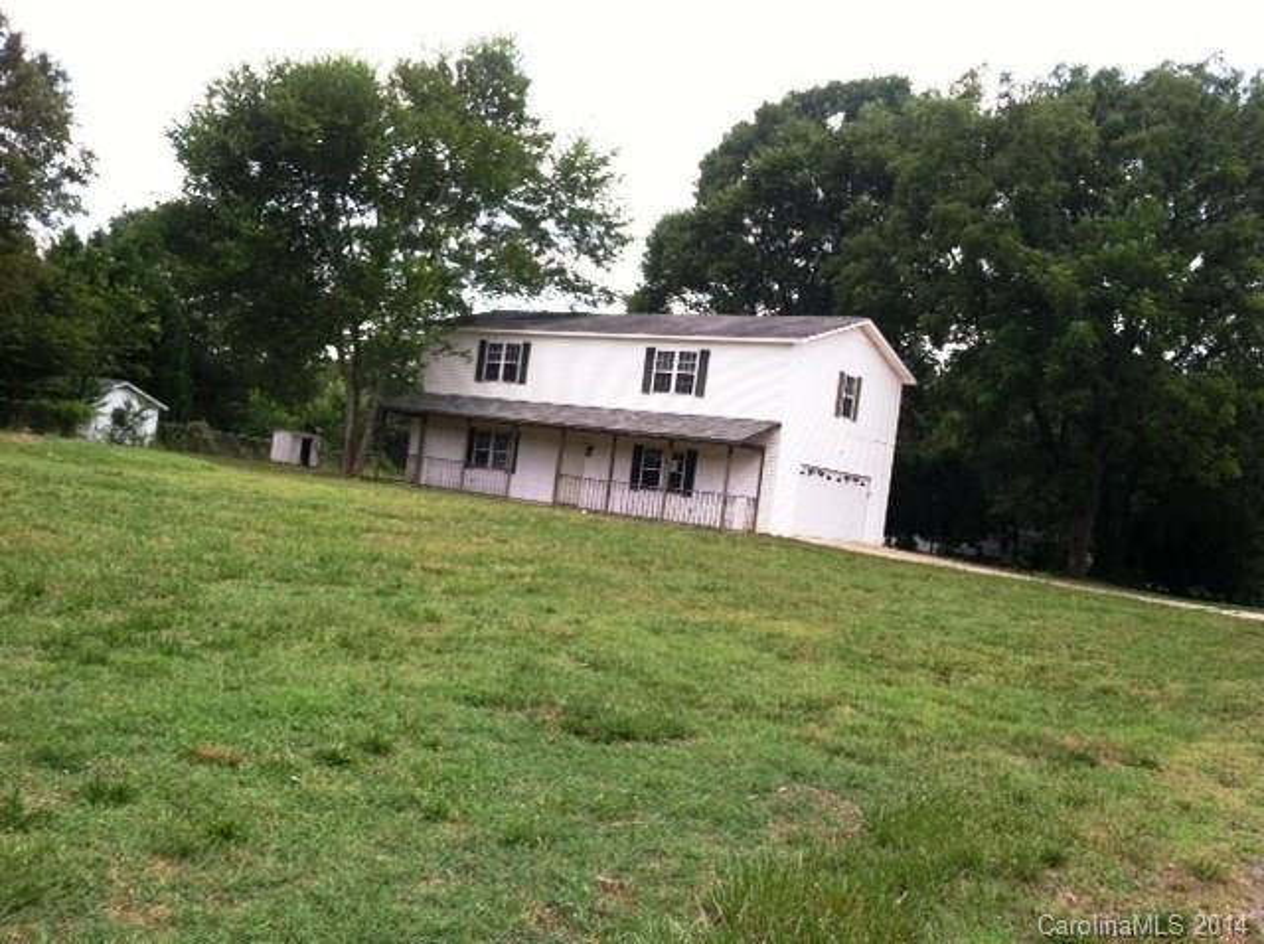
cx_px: 632
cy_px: 472
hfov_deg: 52.7
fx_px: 1276
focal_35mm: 35
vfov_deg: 40.6
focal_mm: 3.85
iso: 80
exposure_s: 1/390
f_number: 2.8
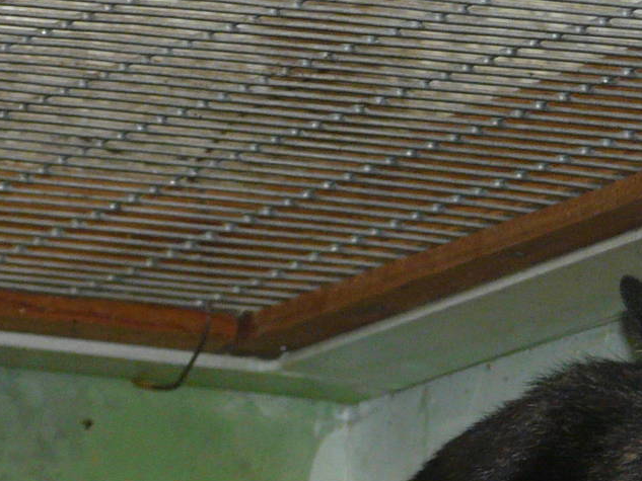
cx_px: 693
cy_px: 375
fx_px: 11816
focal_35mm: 637
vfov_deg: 2.3
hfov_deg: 3.1
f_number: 3.6
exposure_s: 1/80
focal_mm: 32.5
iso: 200
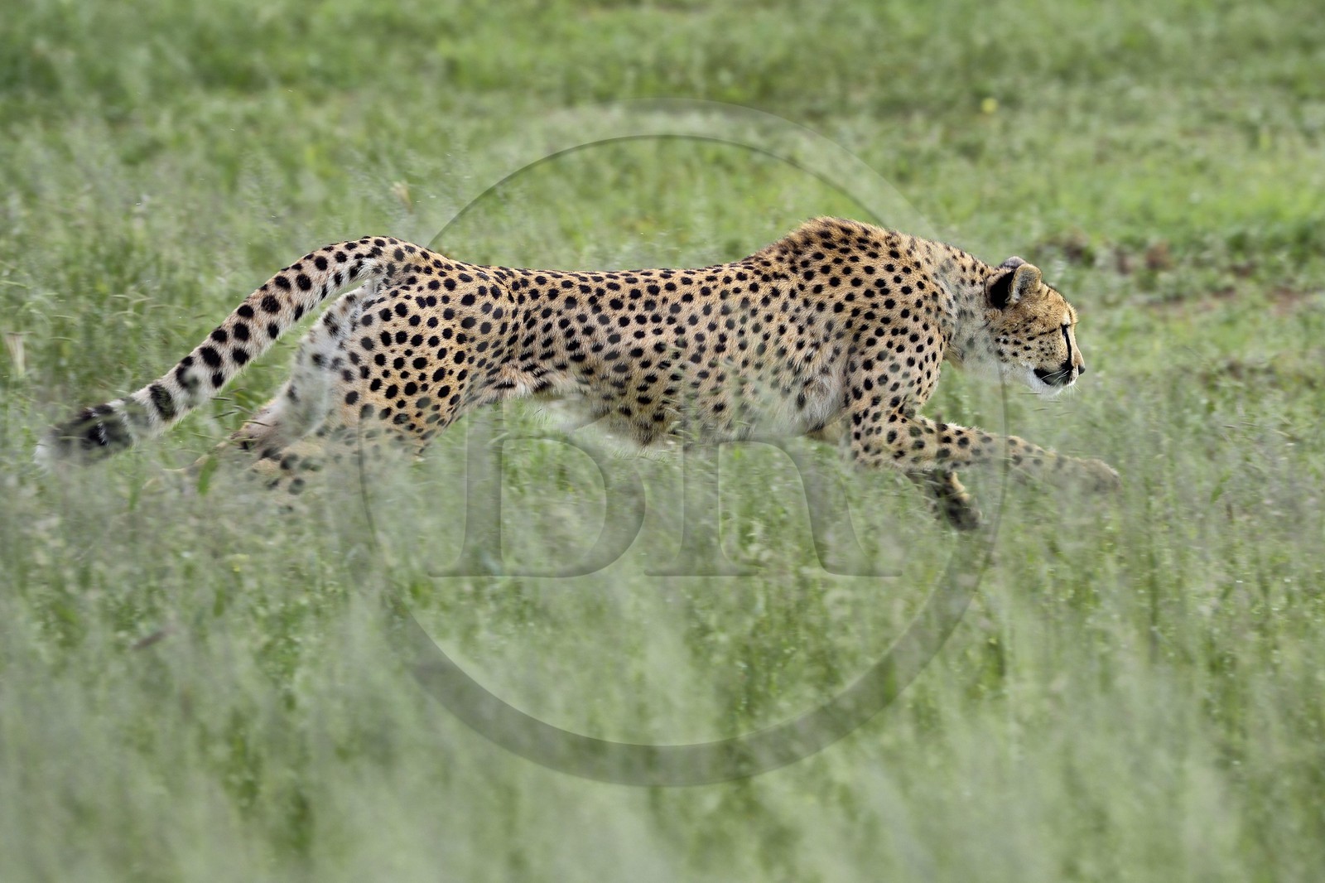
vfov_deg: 6.9
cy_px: 442
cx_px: 662
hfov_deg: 10.3
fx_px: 7359
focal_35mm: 200
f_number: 5
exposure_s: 1/1000
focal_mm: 200
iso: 400
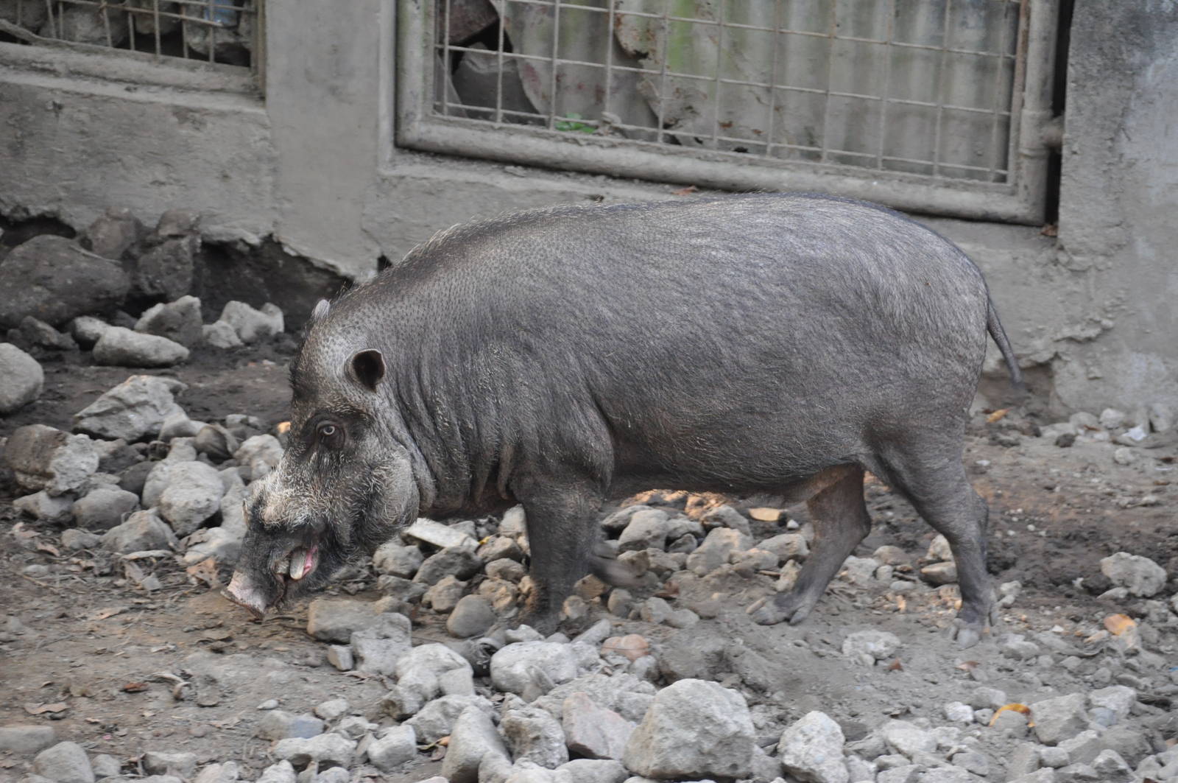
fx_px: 7599
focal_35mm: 232
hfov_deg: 8.9
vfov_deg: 5.9
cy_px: 392
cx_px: 589
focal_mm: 155
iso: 1600
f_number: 5.6
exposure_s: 1/100
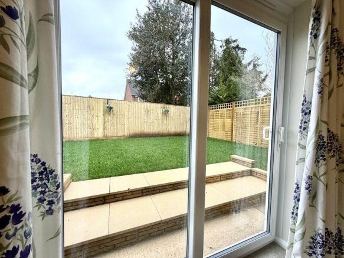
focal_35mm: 14
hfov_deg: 102.1
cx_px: 172
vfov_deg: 85.7
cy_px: 129
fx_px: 139
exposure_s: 1/121
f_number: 2.2
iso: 64
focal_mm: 2.22
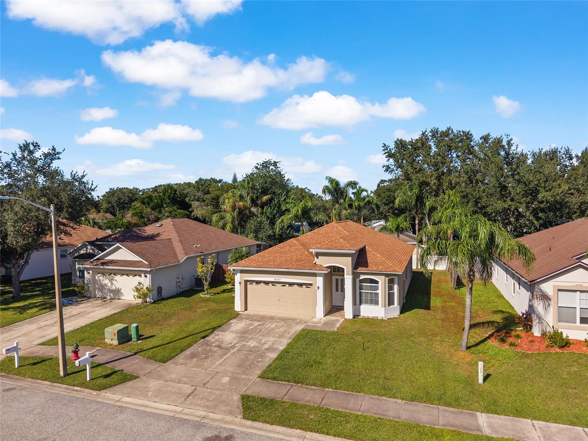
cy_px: 220
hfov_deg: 71.6
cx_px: 294
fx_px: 408
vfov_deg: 56.8
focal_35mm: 24
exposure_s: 1/6000
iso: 150
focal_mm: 8.67
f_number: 1.8
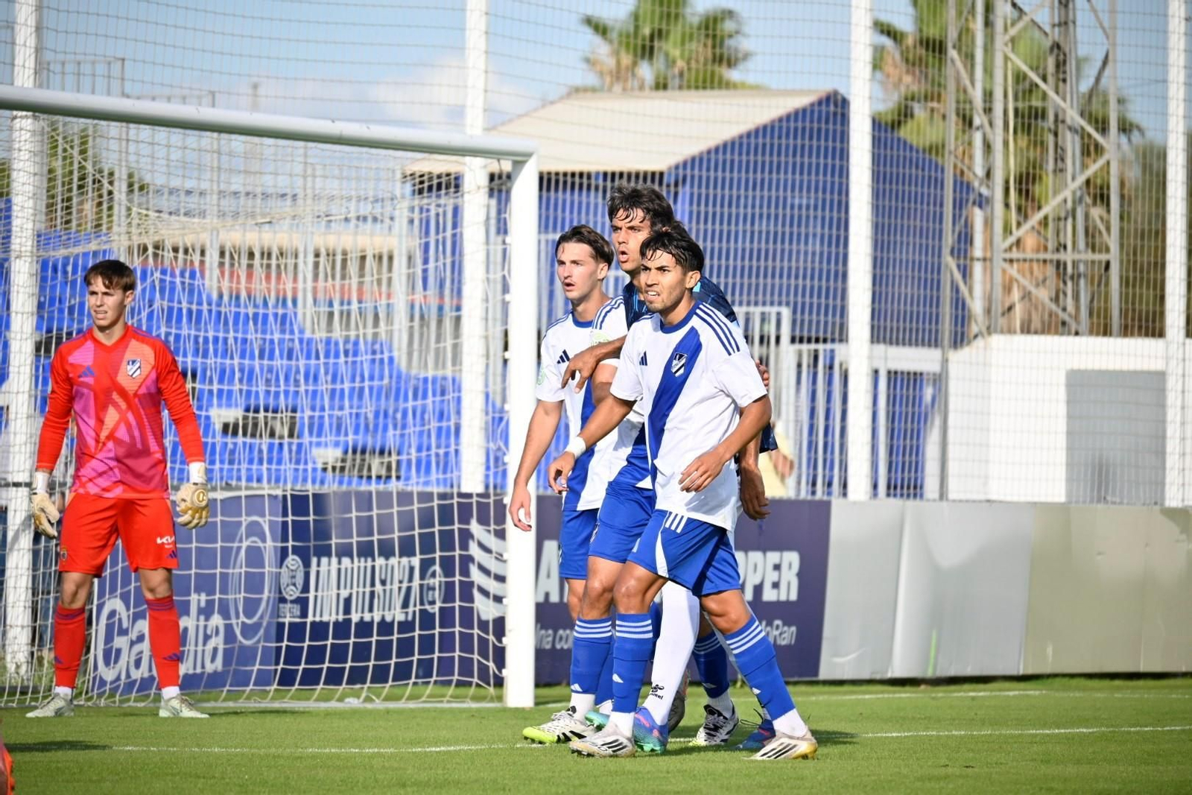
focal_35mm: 300
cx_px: 596
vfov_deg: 4.6
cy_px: 398
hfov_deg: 6.9
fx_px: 9934
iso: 250
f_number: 6
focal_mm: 200
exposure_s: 1/1250
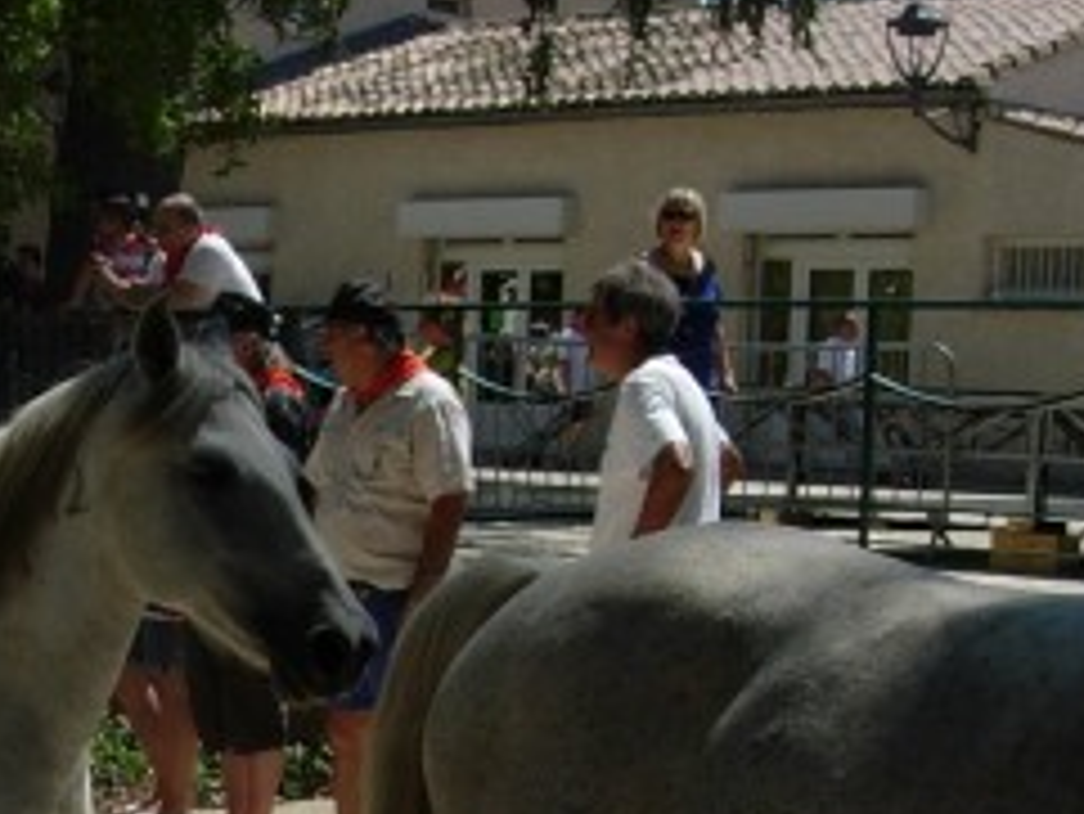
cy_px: 944
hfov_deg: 18.9
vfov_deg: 14.3
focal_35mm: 101
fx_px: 3164
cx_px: -18
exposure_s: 1/813
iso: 64
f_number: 4.8
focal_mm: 7.8
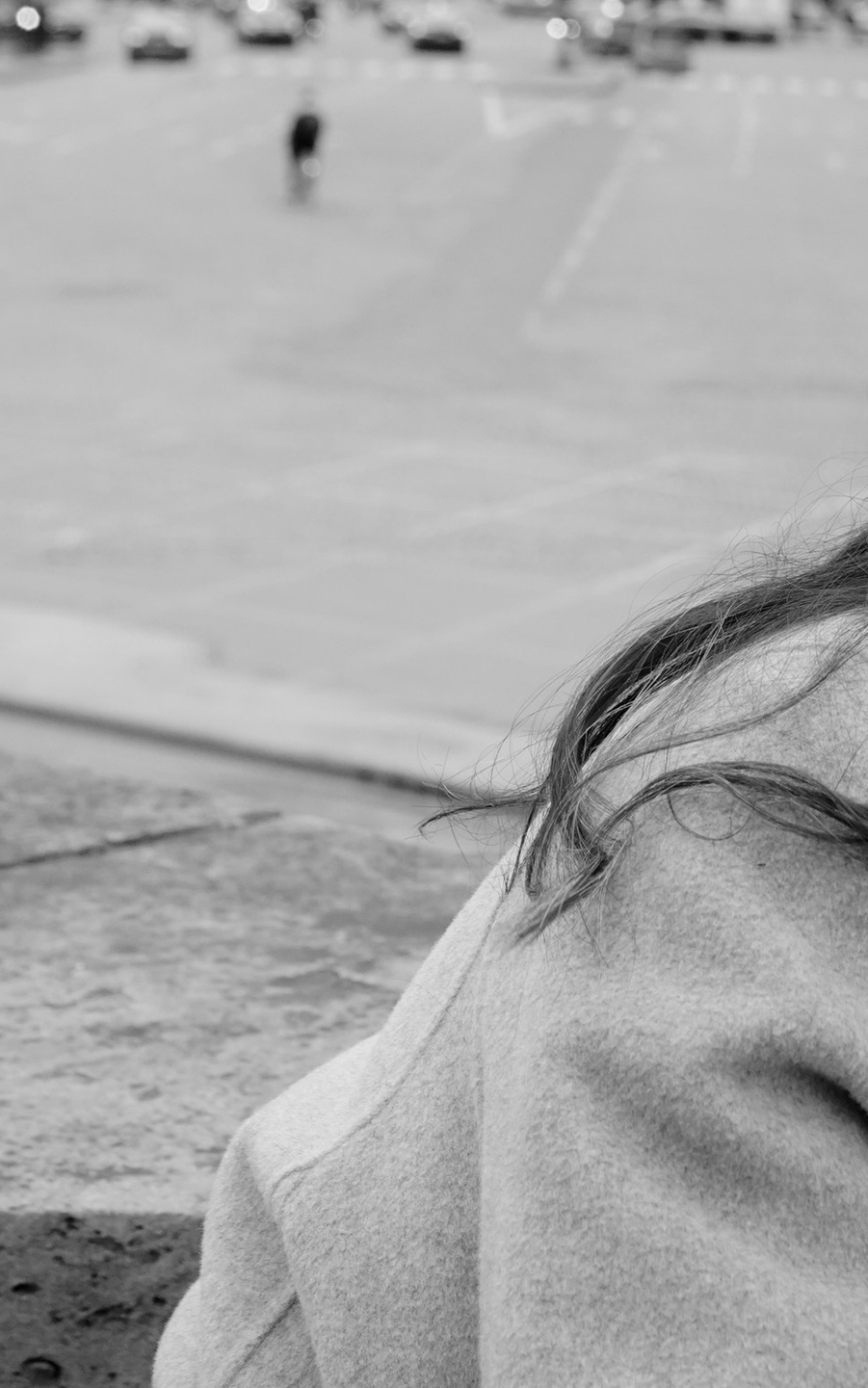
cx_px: 1007
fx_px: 3595
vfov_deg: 21.8
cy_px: 489
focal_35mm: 95
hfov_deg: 13.4
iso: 1250
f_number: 5.6
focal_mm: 35
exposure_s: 1/100
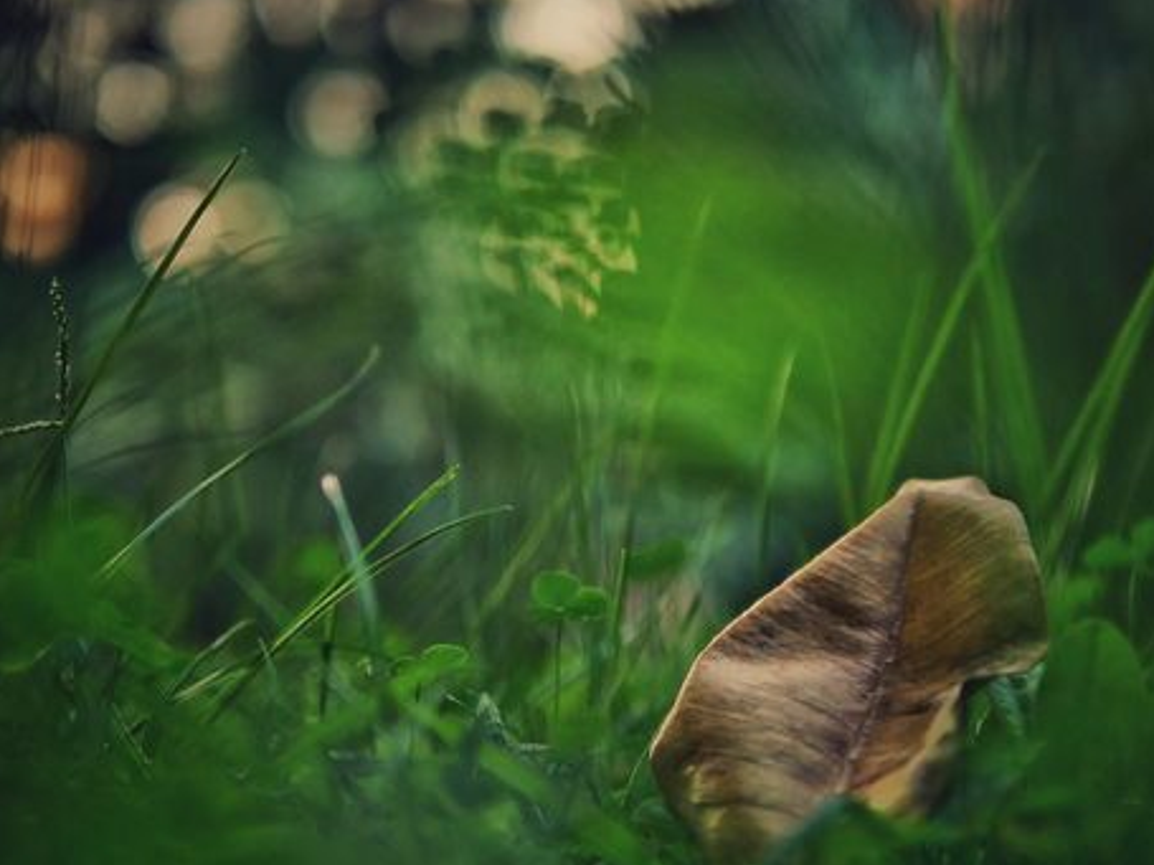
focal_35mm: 66
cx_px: 672
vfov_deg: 22.2
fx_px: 2200
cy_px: 401
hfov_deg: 29.3
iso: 200
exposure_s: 1/1000
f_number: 1.4
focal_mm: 25
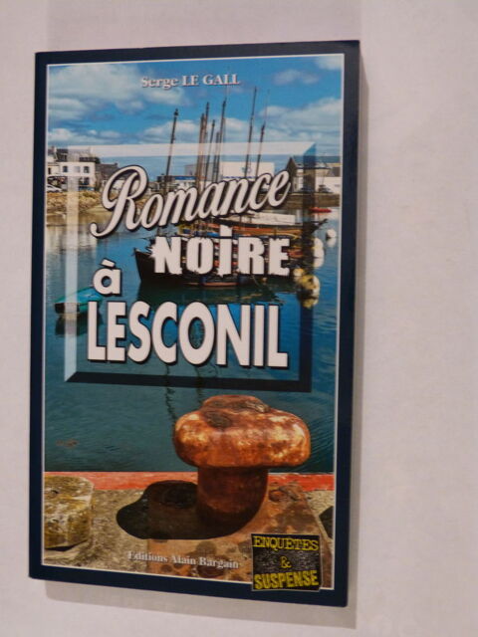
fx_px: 921
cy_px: 318
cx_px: 239
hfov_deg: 29.1
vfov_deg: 38.2
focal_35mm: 50
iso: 400
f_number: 3.2
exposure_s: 1/6
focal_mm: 9
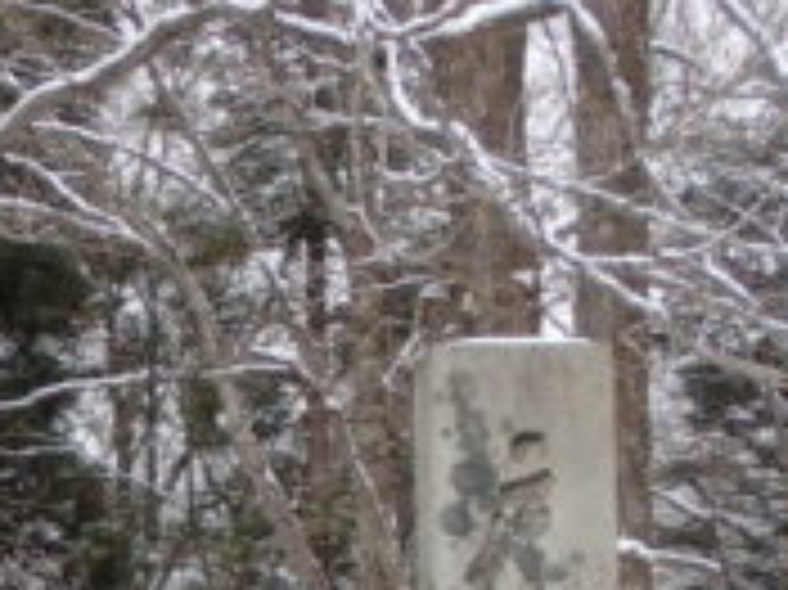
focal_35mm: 176
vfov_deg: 8.3
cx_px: -365
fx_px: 4004
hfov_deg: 10.9
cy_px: 723
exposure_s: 1/160
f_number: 4.5
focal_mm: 9.61
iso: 100
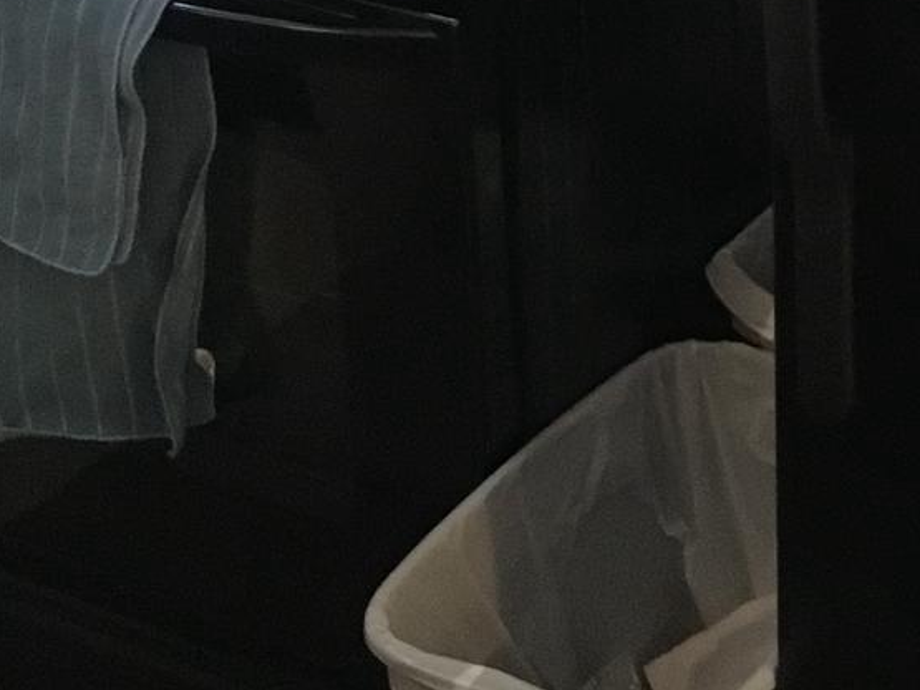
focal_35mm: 107
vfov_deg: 13.0
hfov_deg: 18.0
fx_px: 2843
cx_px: 893
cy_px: -396
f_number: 2.2
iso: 320
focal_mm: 4.15
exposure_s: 1/15
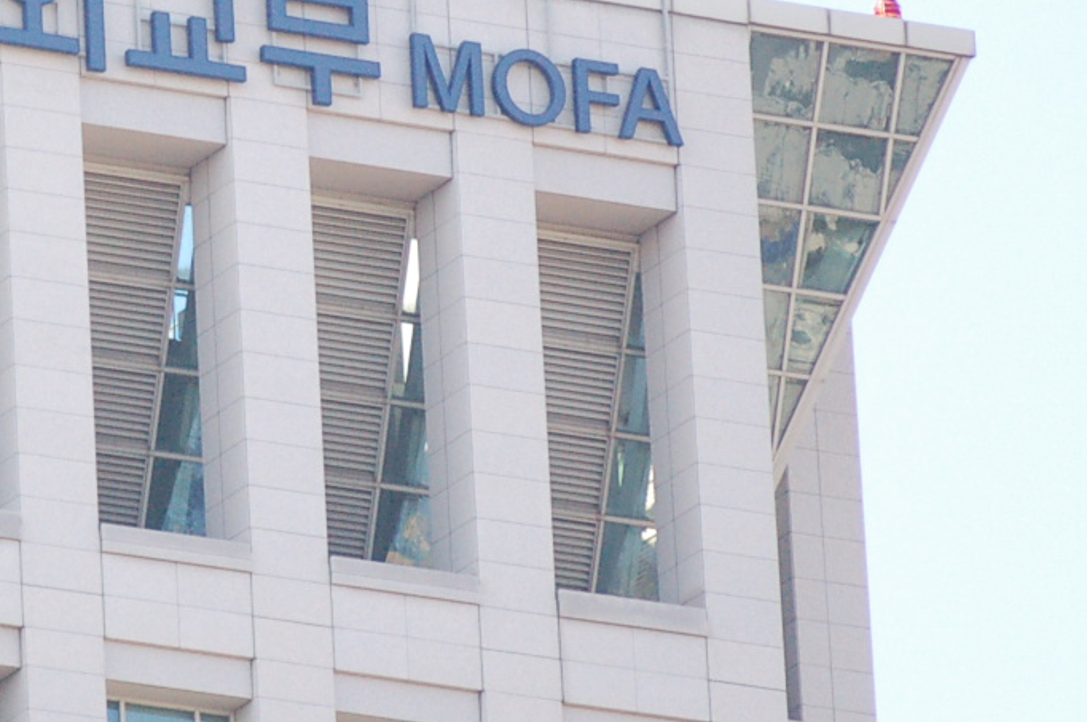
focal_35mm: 662
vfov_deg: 2.1
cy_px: 190
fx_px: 19965
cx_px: 70
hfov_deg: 3.1
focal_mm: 200
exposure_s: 1/4000
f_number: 2.8
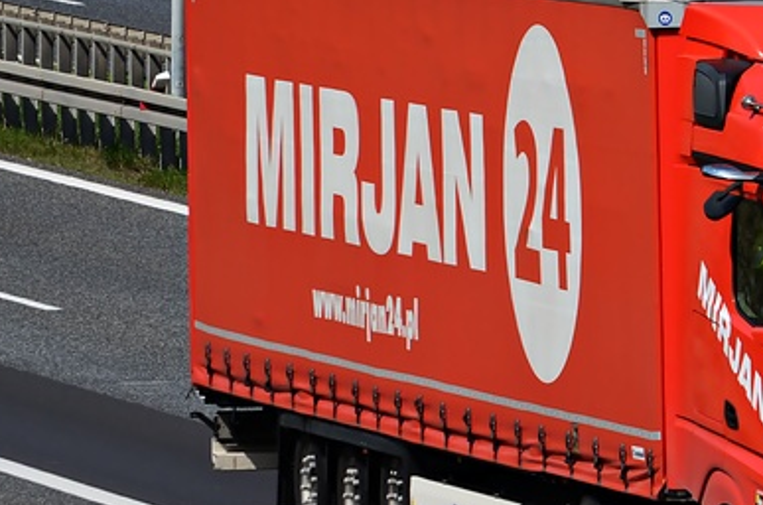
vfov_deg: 2.1
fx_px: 13785
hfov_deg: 3.2
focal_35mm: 652
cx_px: 728
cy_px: 327
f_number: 8
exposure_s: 1/800
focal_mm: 210
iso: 160
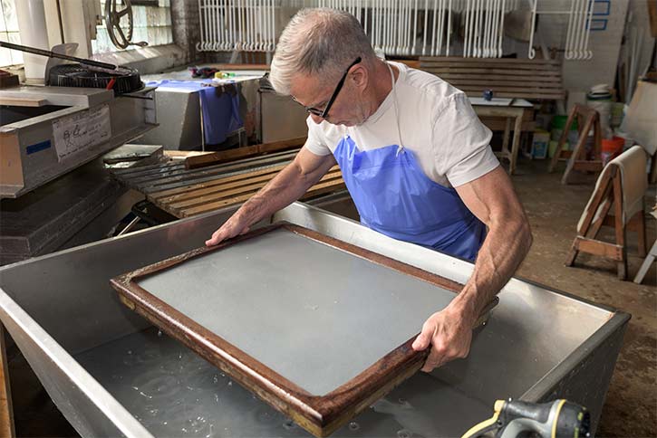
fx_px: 584
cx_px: 328
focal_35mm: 32
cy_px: 219
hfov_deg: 58.7
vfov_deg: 41.2
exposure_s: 1/80
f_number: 5.6
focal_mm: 32
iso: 200
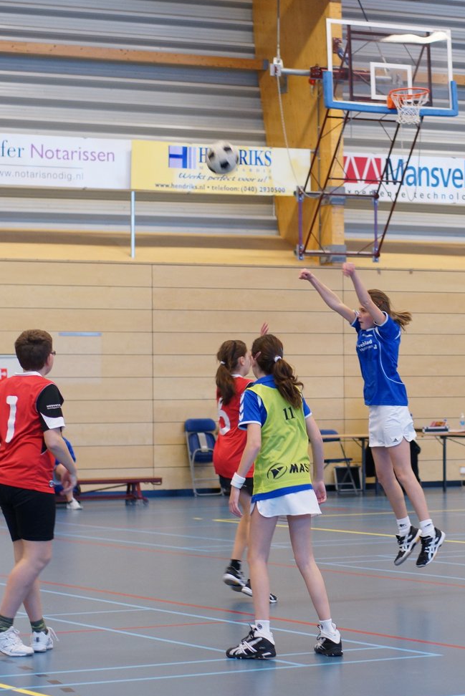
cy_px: 363
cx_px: 222
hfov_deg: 17.3
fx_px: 1529
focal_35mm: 79
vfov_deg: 25.7
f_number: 2.2
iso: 500
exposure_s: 1/160
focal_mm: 50
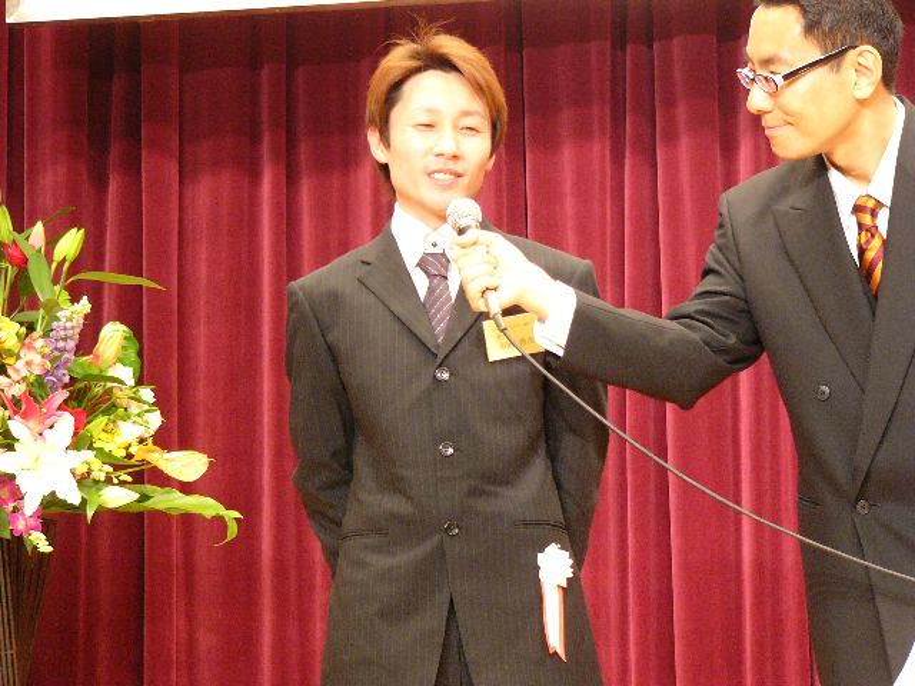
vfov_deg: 11.1
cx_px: 458
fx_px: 3542
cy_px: 343
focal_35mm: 134
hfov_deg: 14.7
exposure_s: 1/13
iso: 200
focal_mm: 22.4
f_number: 2.8
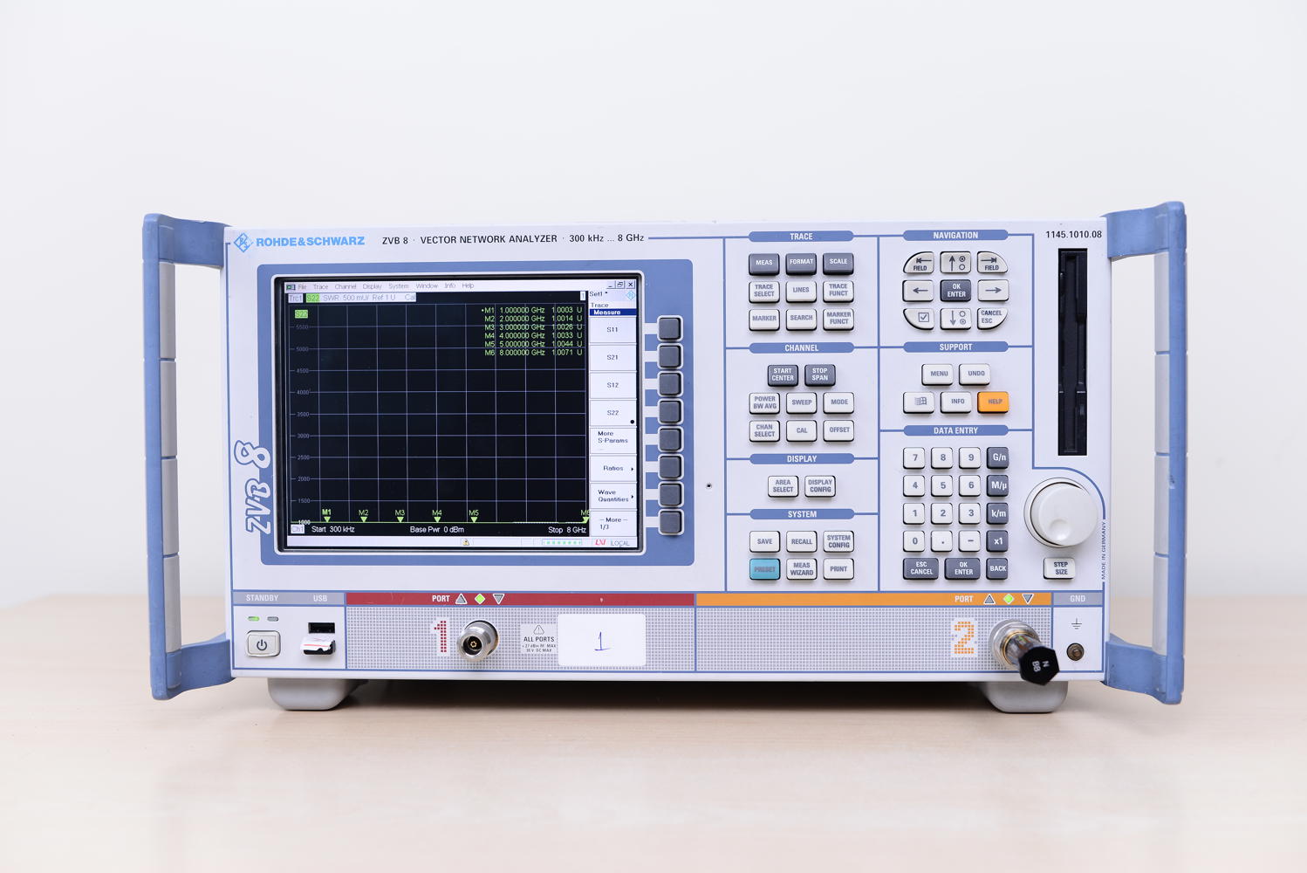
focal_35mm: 35
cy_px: 436
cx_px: 654
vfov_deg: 37.9
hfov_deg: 54.4
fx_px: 1271
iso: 200
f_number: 4
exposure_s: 1/50
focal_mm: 35
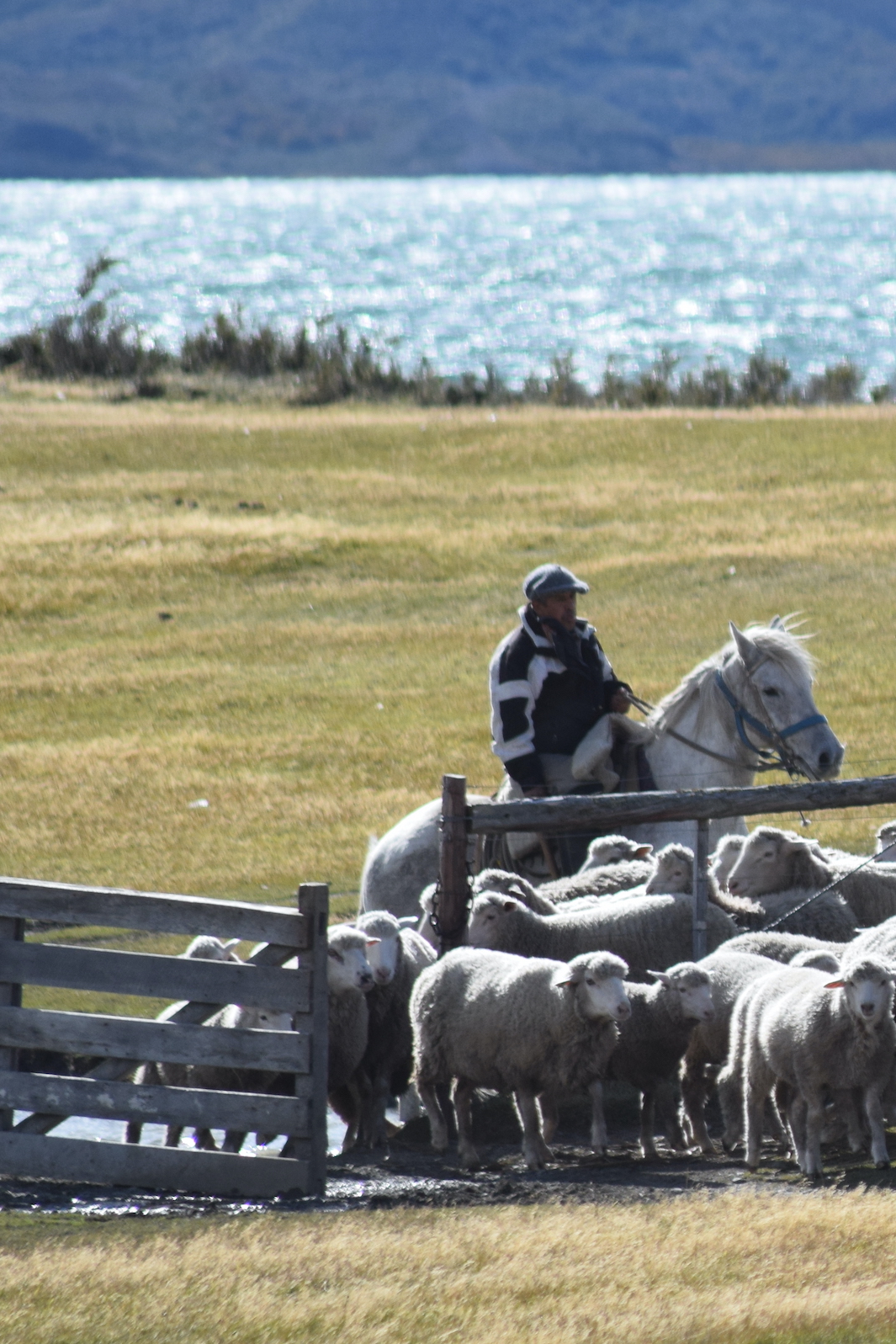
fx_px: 18512
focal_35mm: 496
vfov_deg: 4.2
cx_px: 752
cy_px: 672
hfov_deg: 2.8
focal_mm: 220
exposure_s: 1/2000
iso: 400
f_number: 5.6
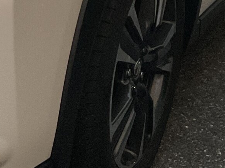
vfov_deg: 11.4
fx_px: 825
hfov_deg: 14.7
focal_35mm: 127
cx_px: -85
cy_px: -49
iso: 125
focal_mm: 3
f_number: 1.8
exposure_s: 1/60
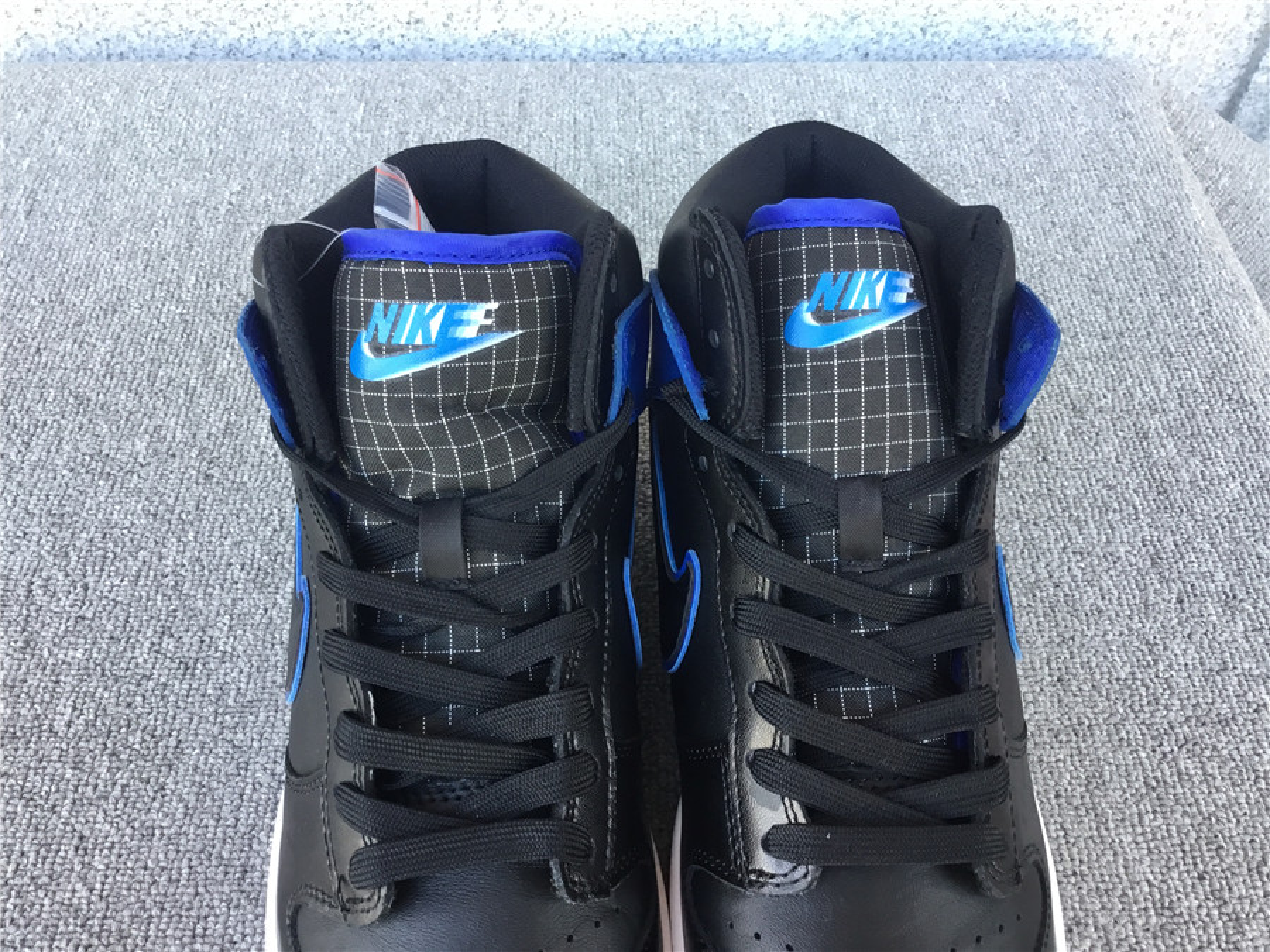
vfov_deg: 45.4
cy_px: 476
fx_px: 1137
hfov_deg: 58.4
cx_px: 635
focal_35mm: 31
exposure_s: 1/33
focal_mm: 3.3
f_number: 2.4
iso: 32
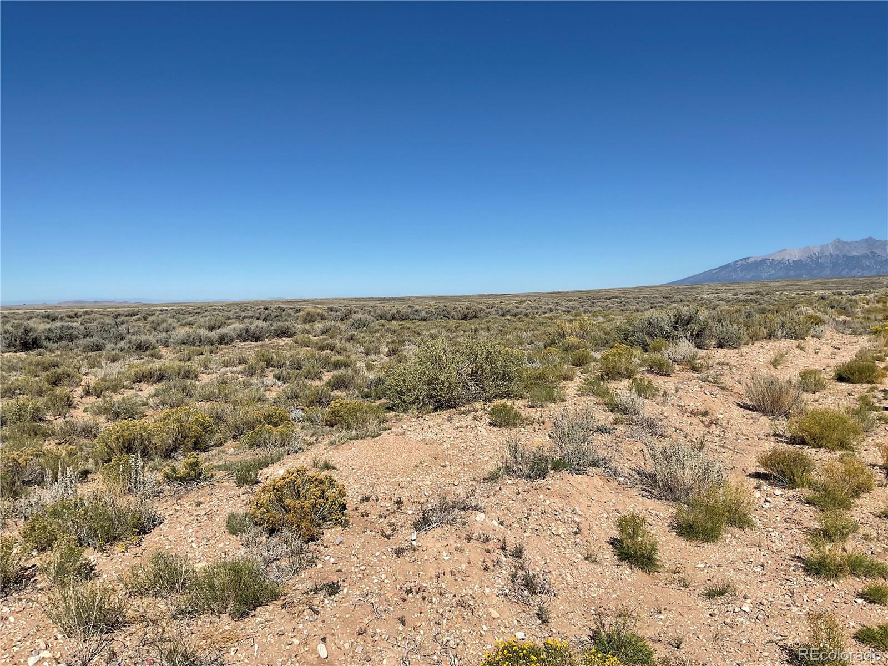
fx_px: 744
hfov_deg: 61.7
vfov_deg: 48.2
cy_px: 333
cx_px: 444
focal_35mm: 29
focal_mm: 3
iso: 16
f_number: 1.8
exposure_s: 1/3322
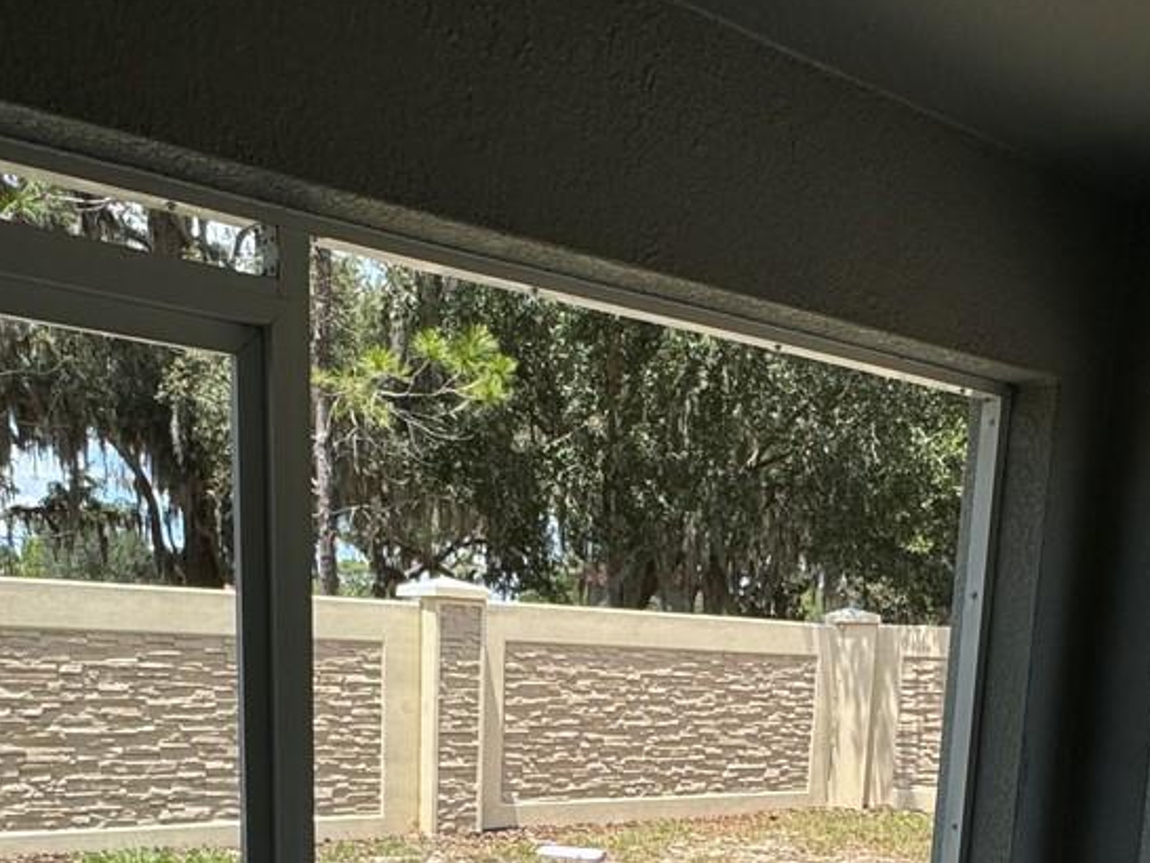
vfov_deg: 31.3
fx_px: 1363
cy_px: 949
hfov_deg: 45.7
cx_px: 556
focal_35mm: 41
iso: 40
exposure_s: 1/587
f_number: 2.2
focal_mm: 2.22
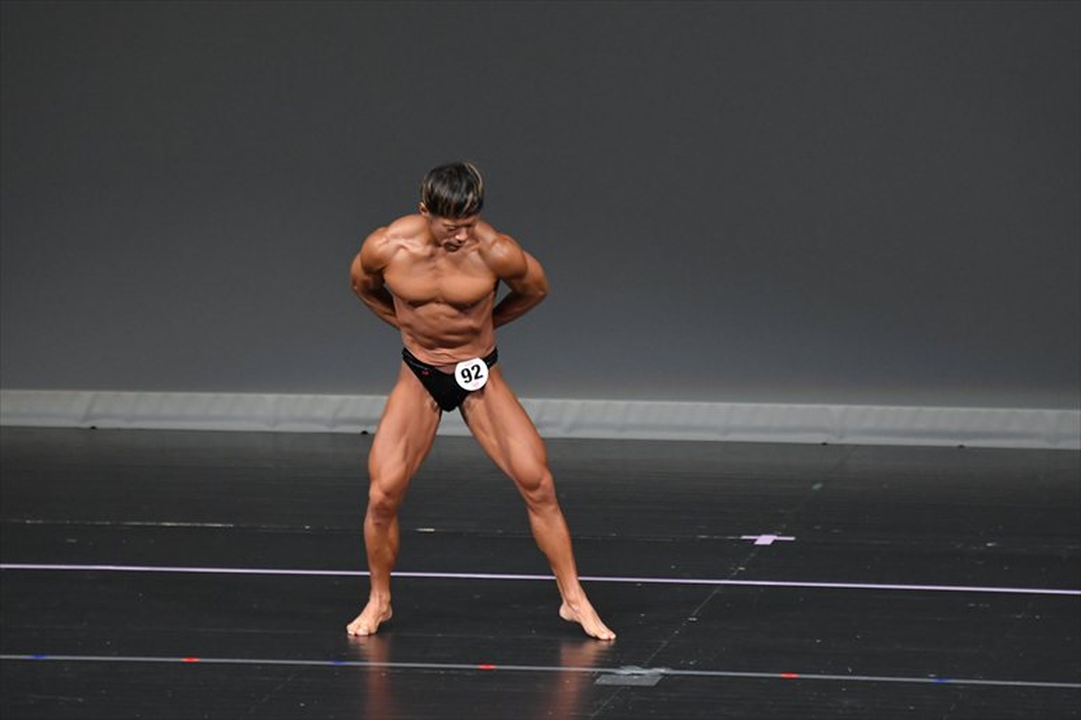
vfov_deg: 4.0
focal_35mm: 345
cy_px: 360
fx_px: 10355
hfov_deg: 6.0
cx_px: 540
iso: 4000
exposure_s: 1/400
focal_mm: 230
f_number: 5.6
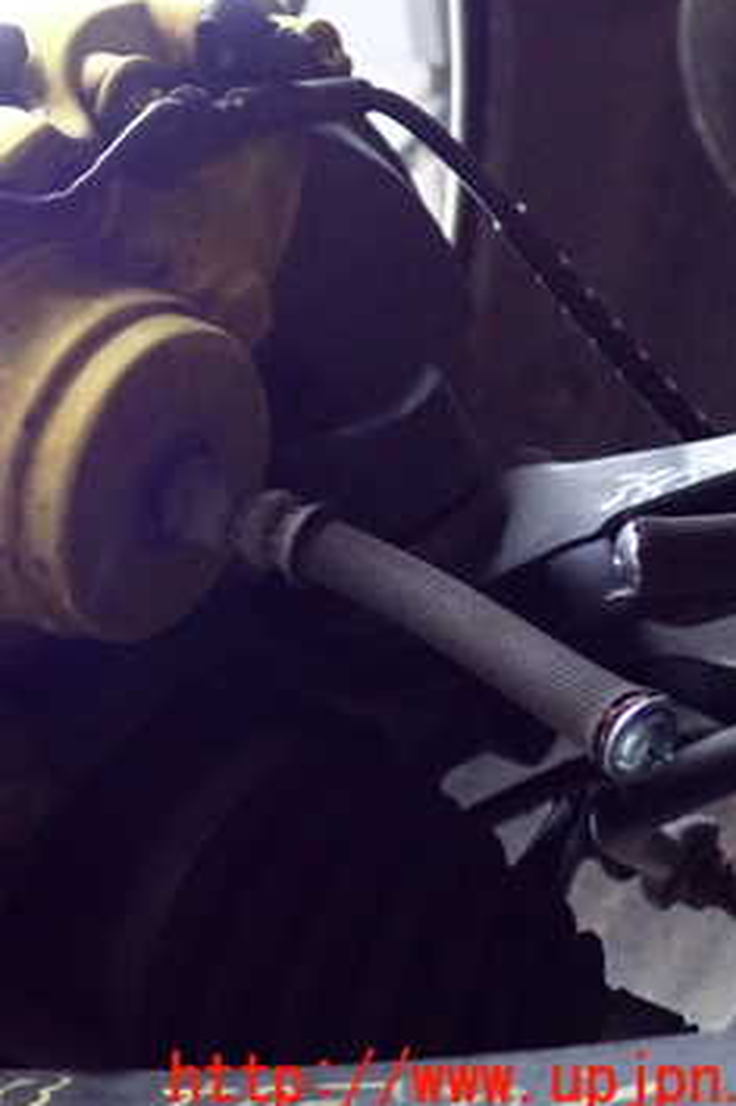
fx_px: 1627
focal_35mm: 53
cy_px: 417
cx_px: -63
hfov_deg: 23.9
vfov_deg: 37.3
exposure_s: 1/125
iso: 1000
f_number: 2.3
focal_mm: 5.4
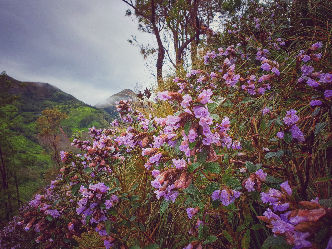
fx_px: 249
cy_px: 124
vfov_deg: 53.1
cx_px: 166
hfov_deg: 67.3
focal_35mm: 26
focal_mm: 4.3
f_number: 2.4
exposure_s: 1/183
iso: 50
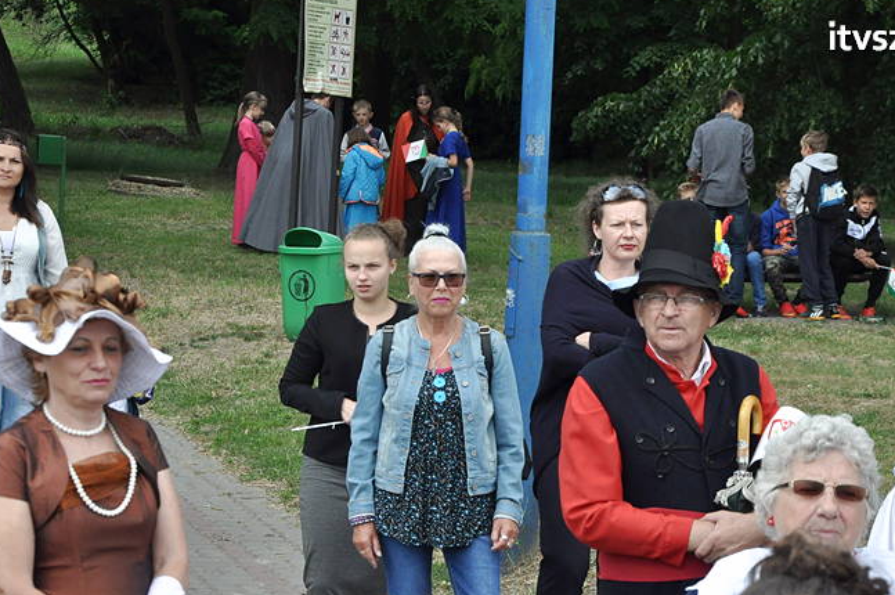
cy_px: 381
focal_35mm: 130
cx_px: 468
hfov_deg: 15.8
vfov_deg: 10.5
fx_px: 3229
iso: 1250
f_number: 9
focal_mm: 66
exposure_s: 1/1250
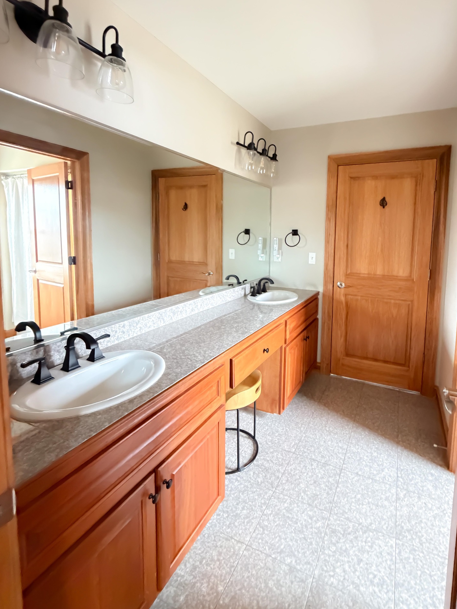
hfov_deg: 73.9
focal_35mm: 17
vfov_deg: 90.5
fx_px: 299
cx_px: 276
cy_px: 262
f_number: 2.2
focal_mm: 2.22
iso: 1250
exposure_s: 1/40
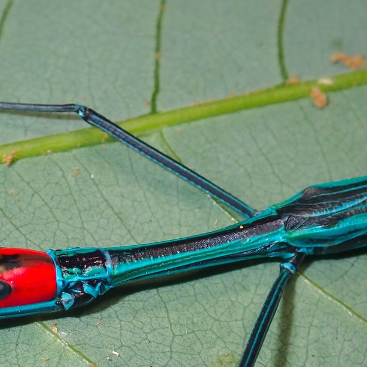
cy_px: 240
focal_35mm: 151
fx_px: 1811
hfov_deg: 11.5
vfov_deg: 11.6
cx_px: 97
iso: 200
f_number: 6.3
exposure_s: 1/200
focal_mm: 16.79
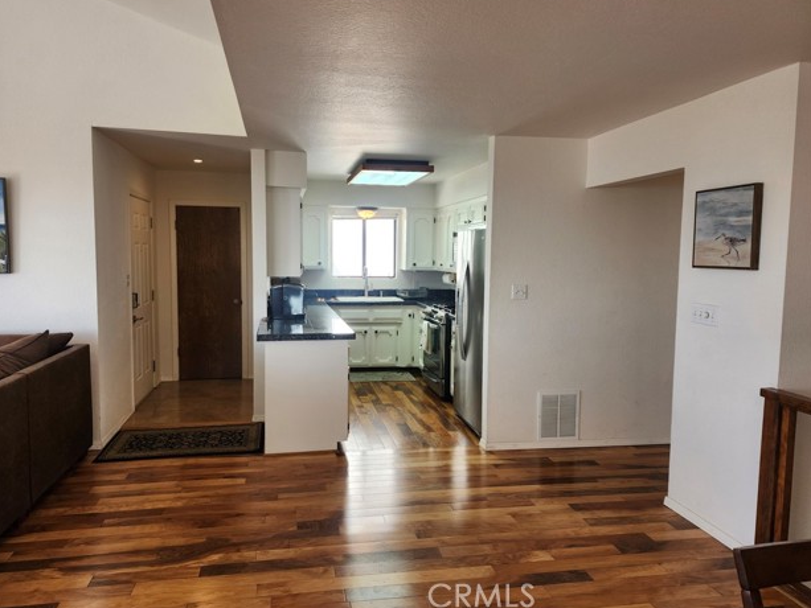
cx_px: 394
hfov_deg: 71.6
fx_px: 562
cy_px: 297
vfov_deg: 56.8
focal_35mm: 24
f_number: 1.8
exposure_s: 1/180
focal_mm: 5.54
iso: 80
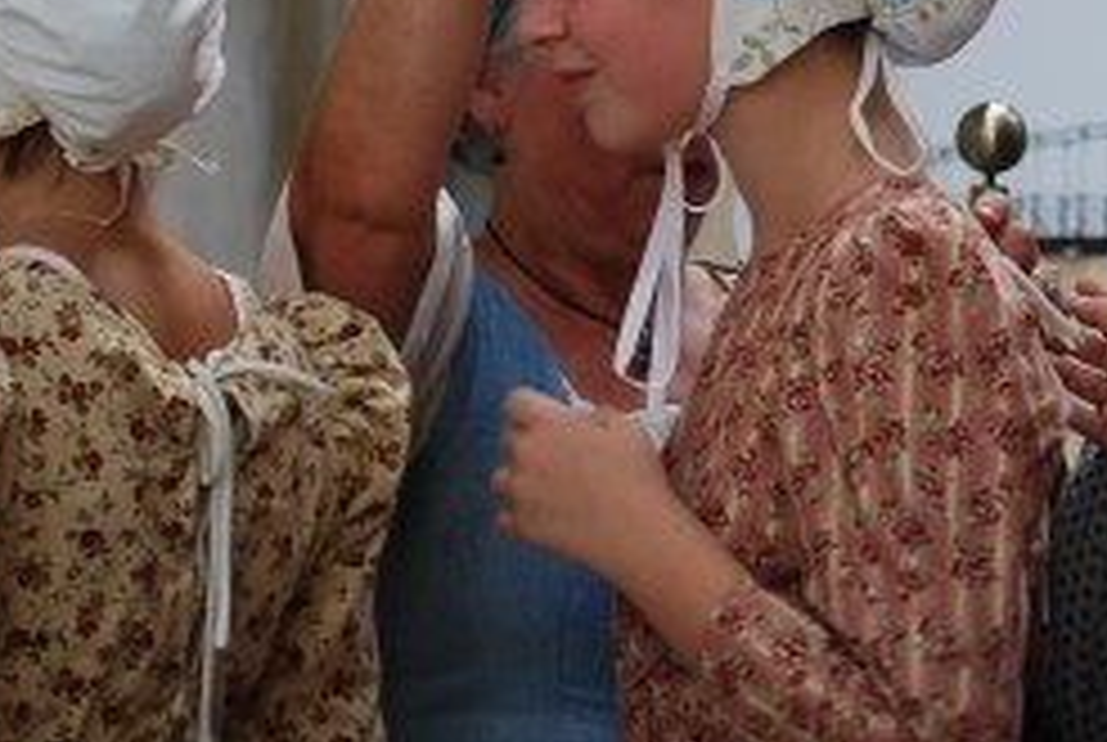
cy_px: -52
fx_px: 7208
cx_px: 1022
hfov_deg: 8.7
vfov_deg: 5.9
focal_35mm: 234
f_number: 5.6
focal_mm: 48
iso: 200
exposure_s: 1/80
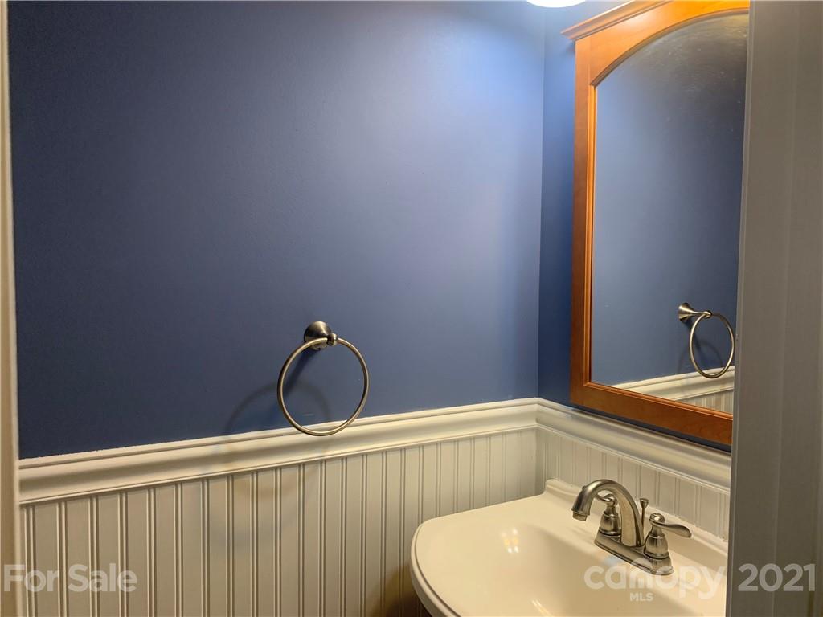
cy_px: 308
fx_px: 618
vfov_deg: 53.1
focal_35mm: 26
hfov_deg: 67.3
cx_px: 412
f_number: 1.8
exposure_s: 1/60
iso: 125
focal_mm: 4.25
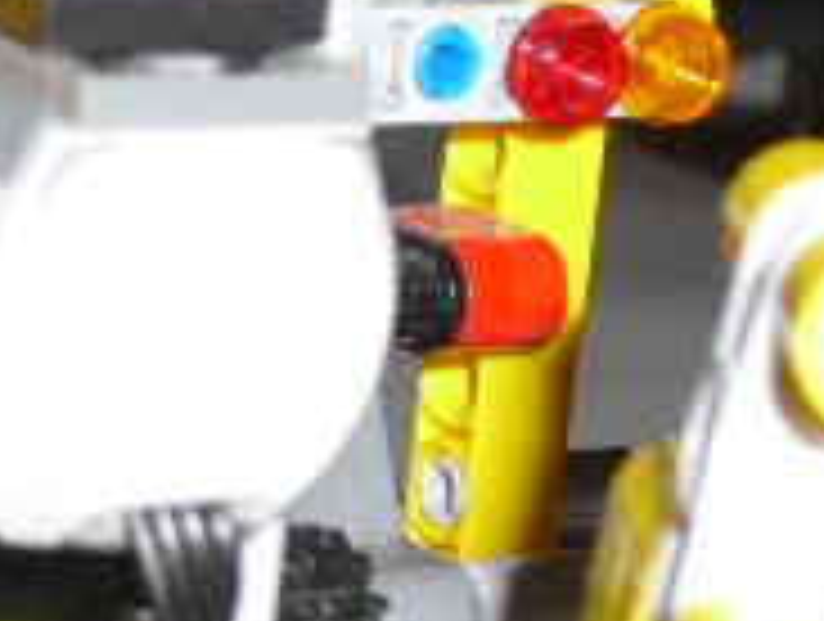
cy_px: 765
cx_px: -9
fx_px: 4412
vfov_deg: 8.0
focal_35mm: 185
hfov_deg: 10.6
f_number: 3.8
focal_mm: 9.4
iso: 100
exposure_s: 1/60
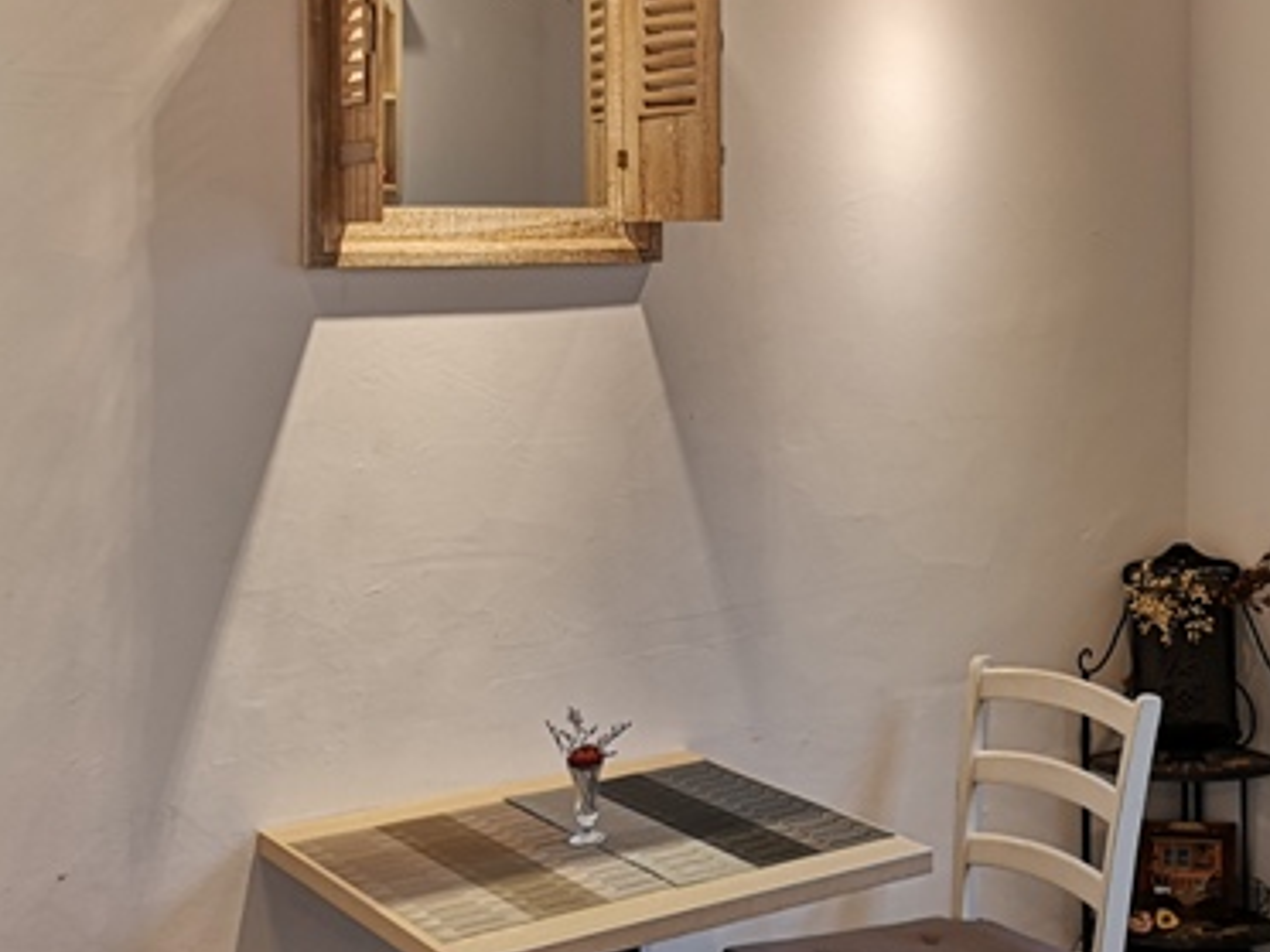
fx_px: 2128
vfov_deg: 24.9
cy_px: 215
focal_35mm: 58
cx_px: 1031
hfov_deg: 32.3
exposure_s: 1/120
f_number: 1.8
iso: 100
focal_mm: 3.95
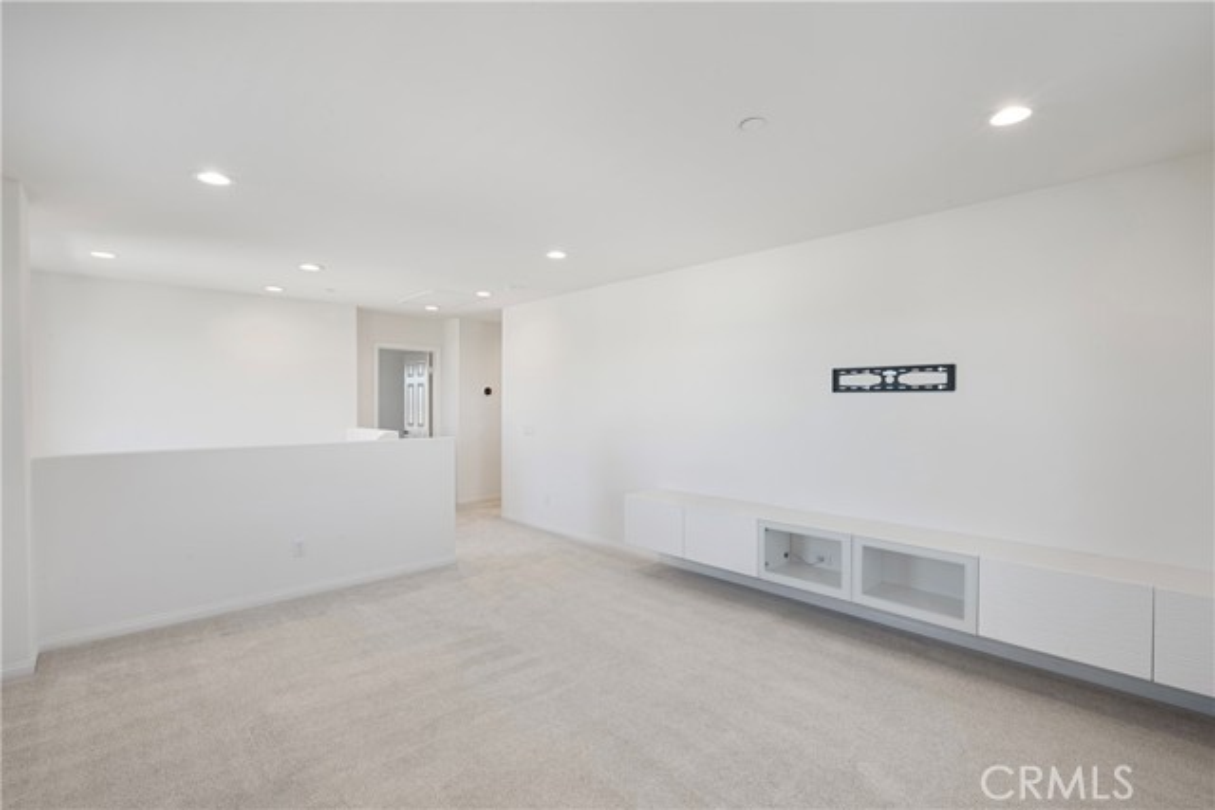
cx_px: 608
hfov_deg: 96.7
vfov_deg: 73.8
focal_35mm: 16
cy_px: 405
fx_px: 540
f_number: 22
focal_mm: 16
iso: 40
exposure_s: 20
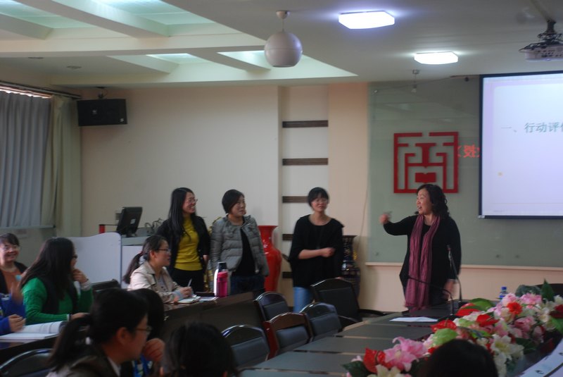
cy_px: 188
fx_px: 1174
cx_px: 282
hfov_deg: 27.0
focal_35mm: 75
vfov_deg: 18.2
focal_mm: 50
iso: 400
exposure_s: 1/15
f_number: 5
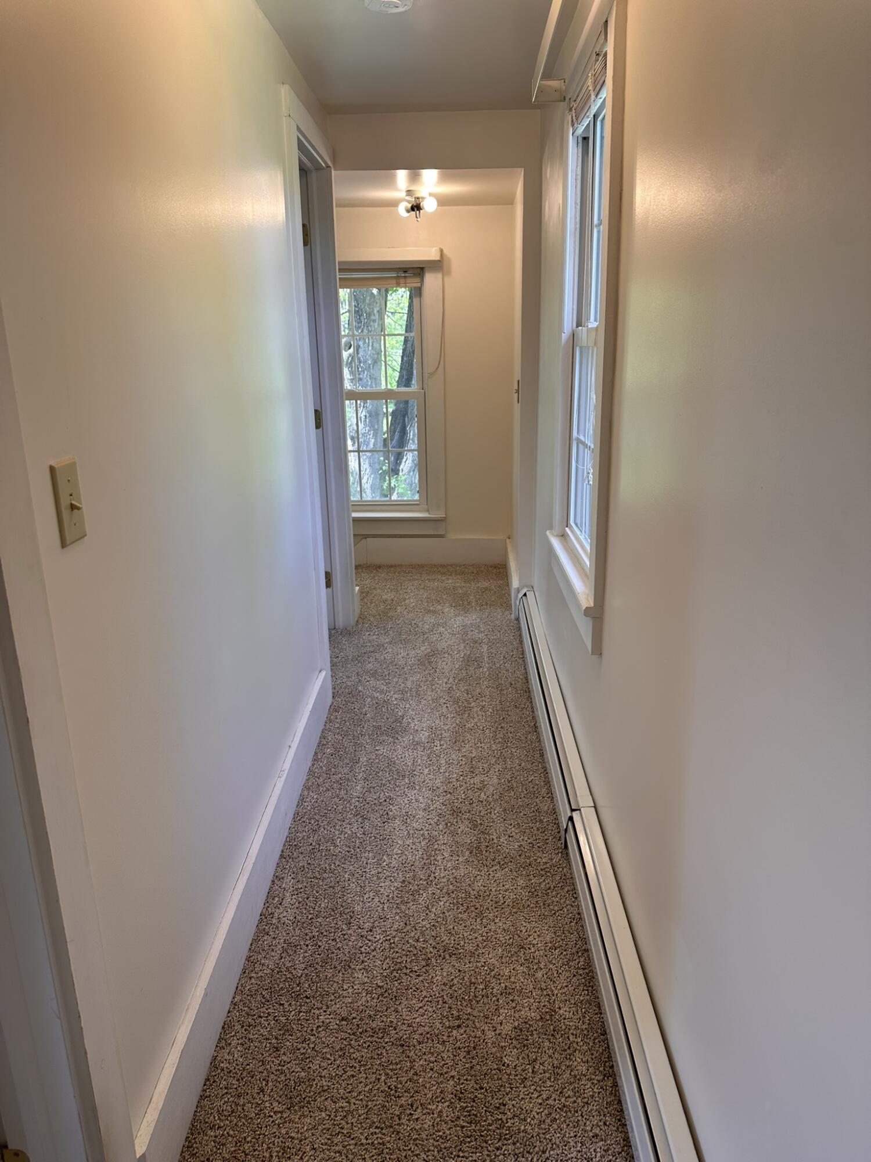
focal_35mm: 24
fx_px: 805
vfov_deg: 71.6
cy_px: 581
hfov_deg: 56.8
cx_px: 436
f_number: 1.78
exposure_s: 1/120
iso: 64
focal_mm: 6.86
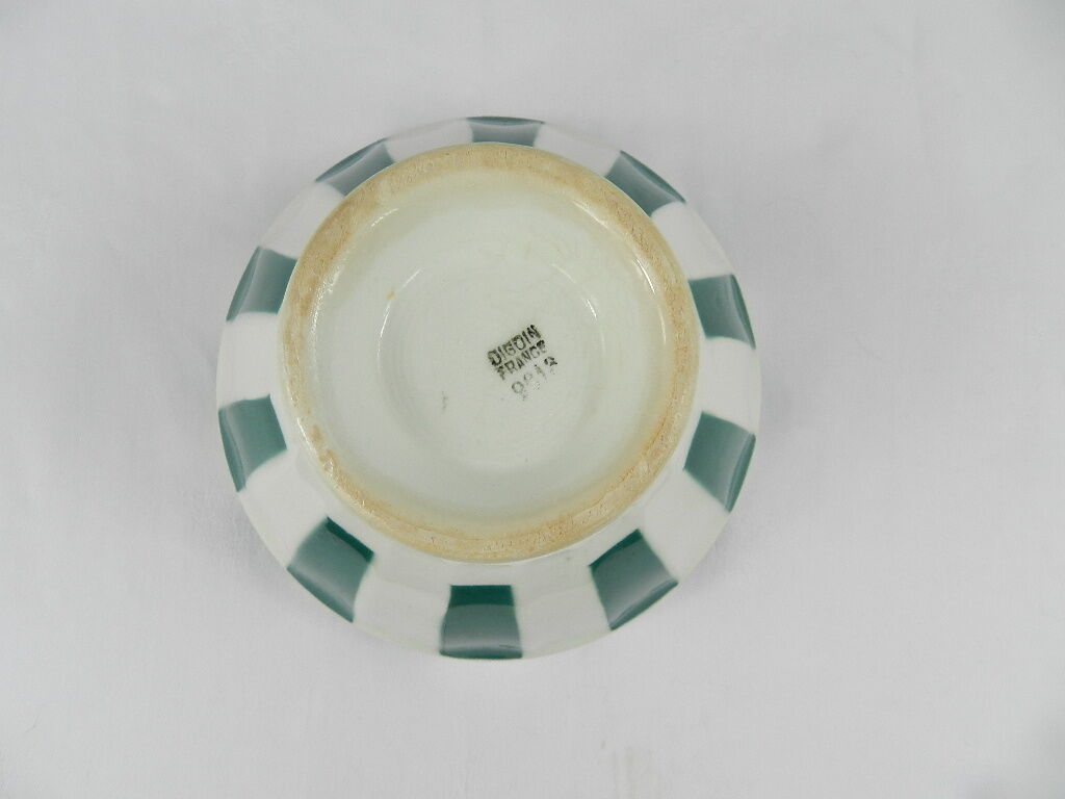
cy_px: 400
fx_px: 708
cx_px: 532
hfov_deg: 73.9
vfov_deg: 58.9
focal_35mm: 23
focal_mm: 4
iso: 160
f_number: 3.4
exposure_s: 1/320
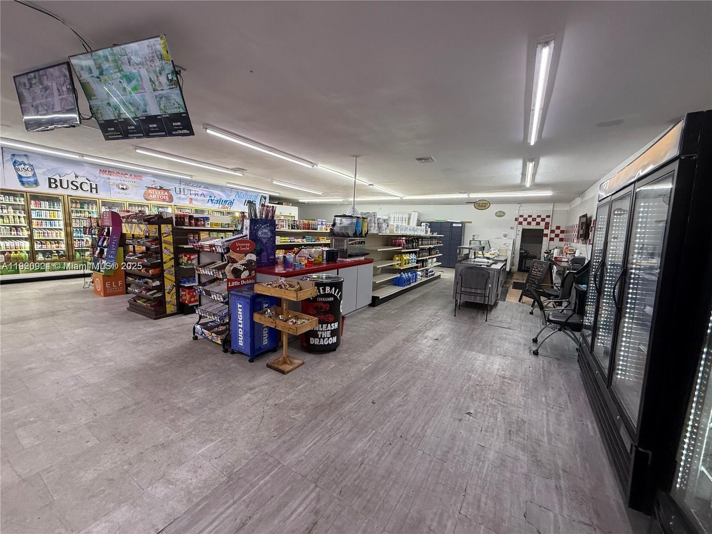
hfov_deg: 102.1
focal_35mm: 14
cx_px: 356
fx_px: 288
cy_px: 267
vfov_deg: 85.7
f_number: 2.2
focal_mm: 2.22
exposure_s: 1/120
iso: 250
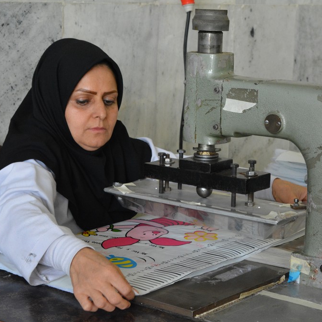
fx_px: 937
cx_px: 177
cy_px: 160
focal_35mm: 89
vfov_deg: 19.5
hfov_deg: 19.5
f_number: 6.3
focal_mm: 46
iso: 3200
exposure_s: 1/160
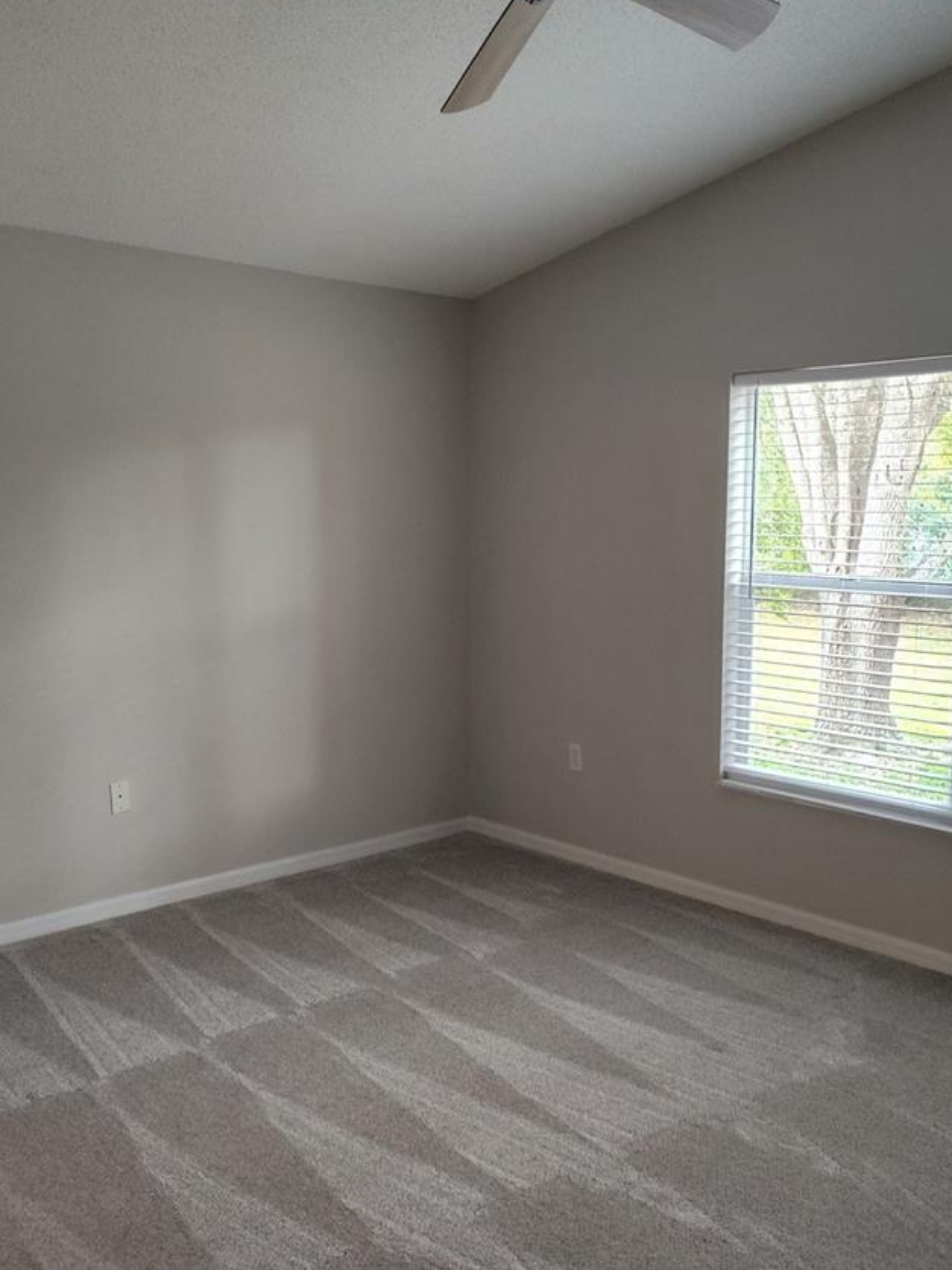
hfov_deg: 42.9
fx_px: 1210
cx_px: 489
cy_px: 629
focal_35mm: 33
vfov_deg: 55.4
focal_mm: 5.56
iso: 913
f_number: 1.8
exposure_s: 1/120
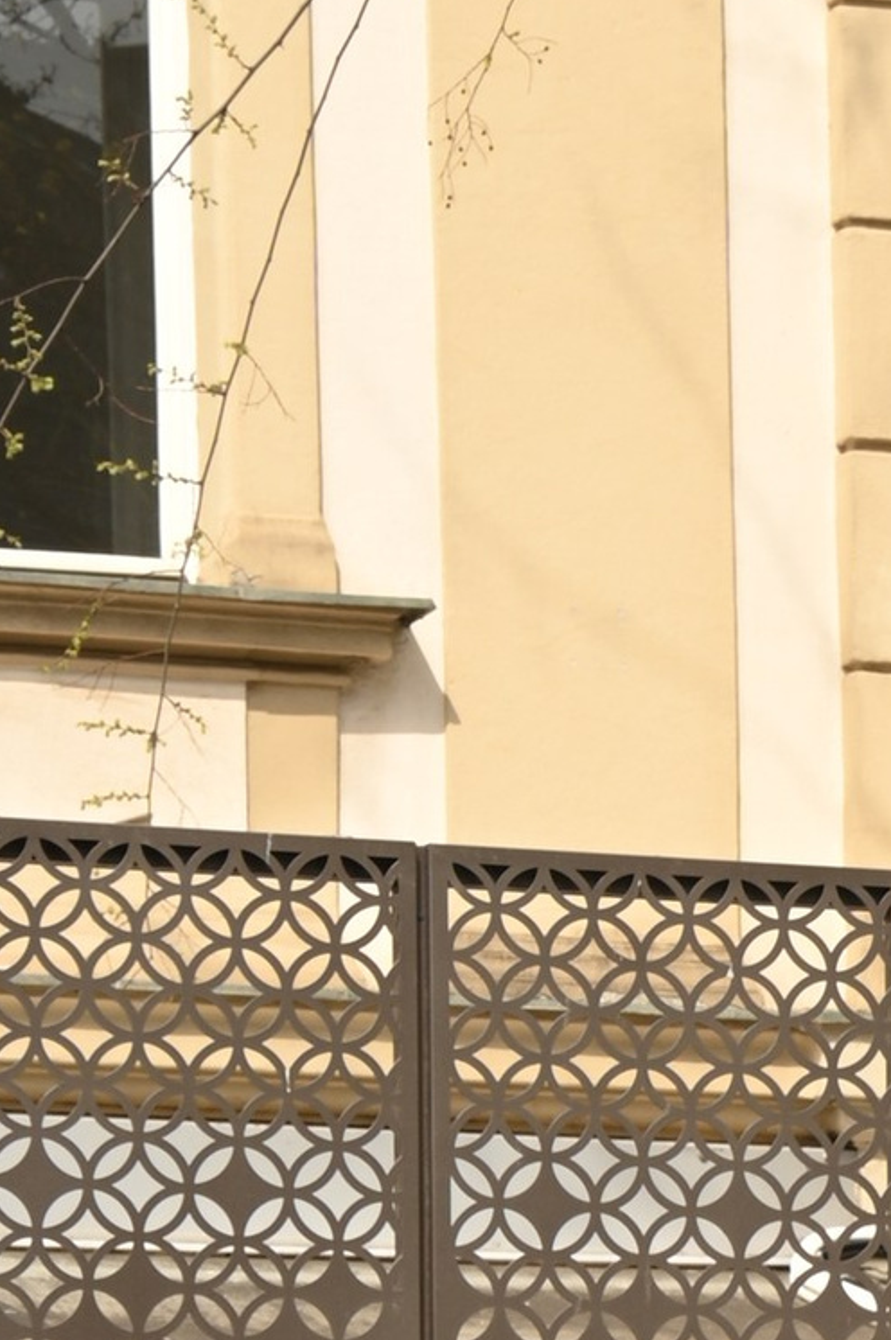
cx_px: 2215
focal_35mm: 356
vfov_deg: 5.8
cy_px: 1733
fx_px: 13240
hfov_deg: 3.8
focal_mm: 69
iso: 125
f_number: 11
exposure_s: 1/100
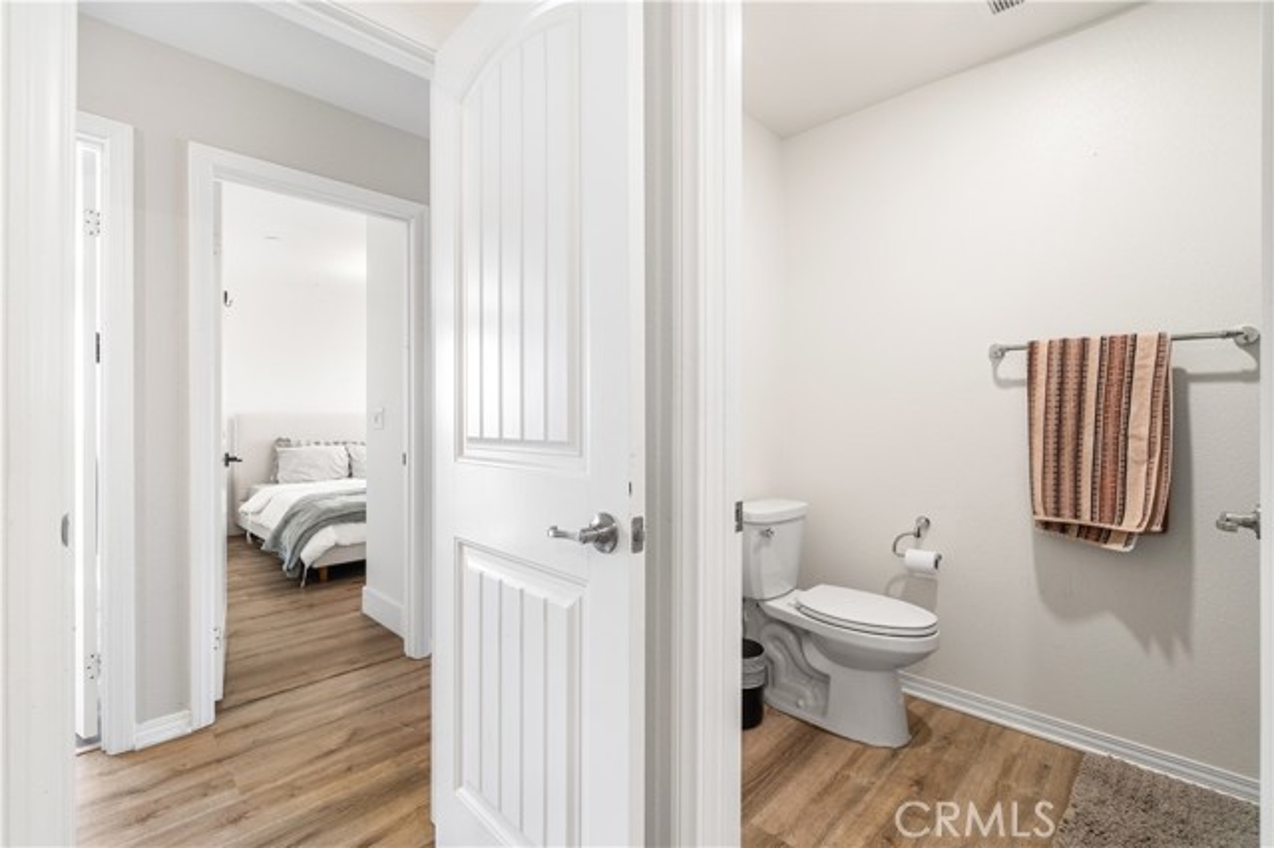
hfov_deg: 100.4
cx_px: 637
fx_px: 531
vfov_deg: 77.3
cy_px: 424
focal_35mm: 15
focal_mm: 10
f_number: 8
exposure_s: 1/4
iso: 320
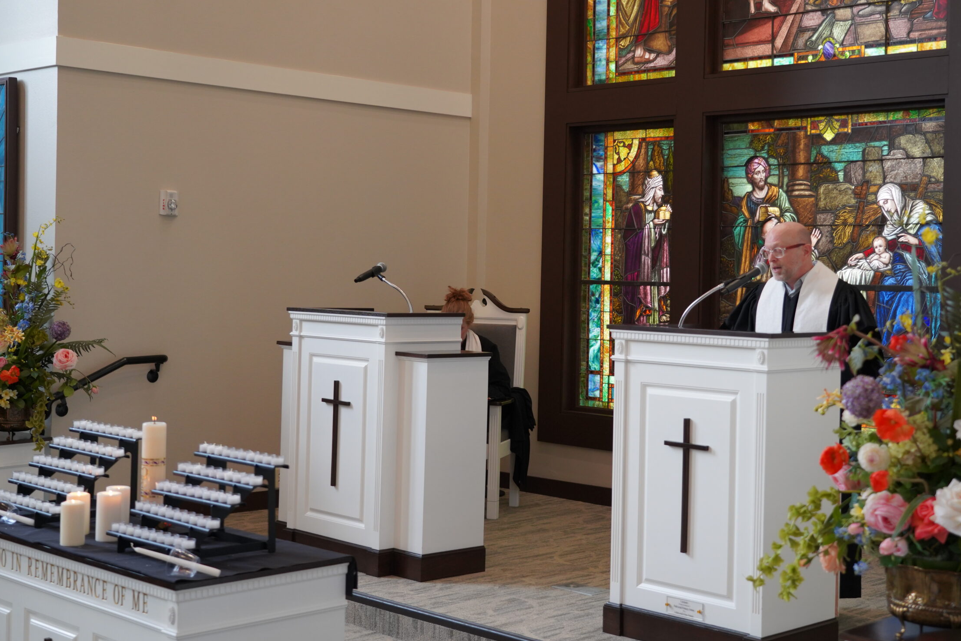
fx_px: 1361
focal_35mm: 51
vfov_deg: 26.5
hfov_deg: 38.8
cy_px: 281
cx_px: 525
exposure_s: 1/160
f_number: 4
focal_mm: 44
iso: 1600
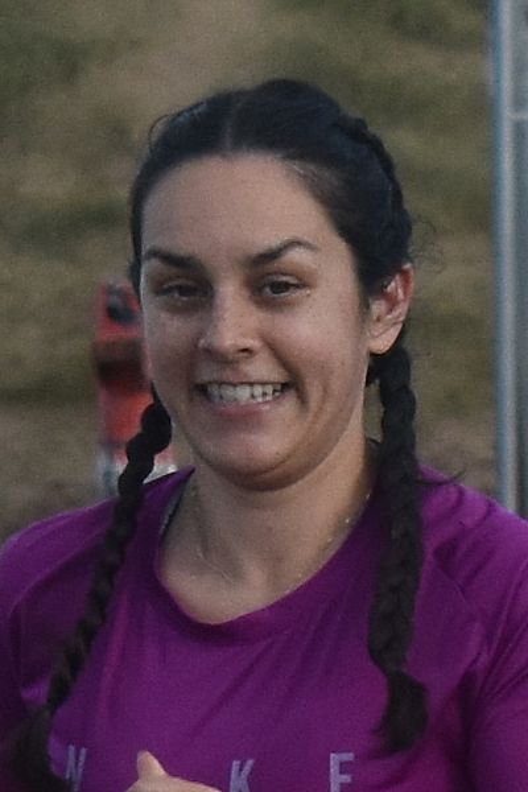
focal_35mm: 82
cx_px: 264
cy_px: 396
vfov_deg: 24.6
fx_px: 1815
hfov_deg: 16.6
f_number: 5.6
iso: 400
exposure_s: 1/1000
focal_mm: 55
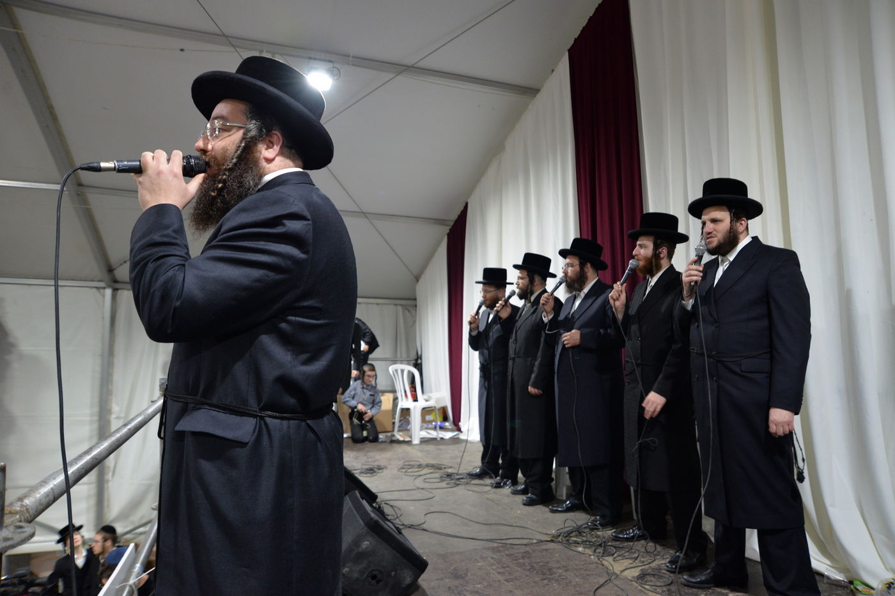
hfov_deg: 73.8
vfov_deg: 53.1
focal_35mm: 24
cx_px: 448
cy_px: 298
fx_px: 597
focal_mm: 24
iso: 1600
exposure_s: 1/80
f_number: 4
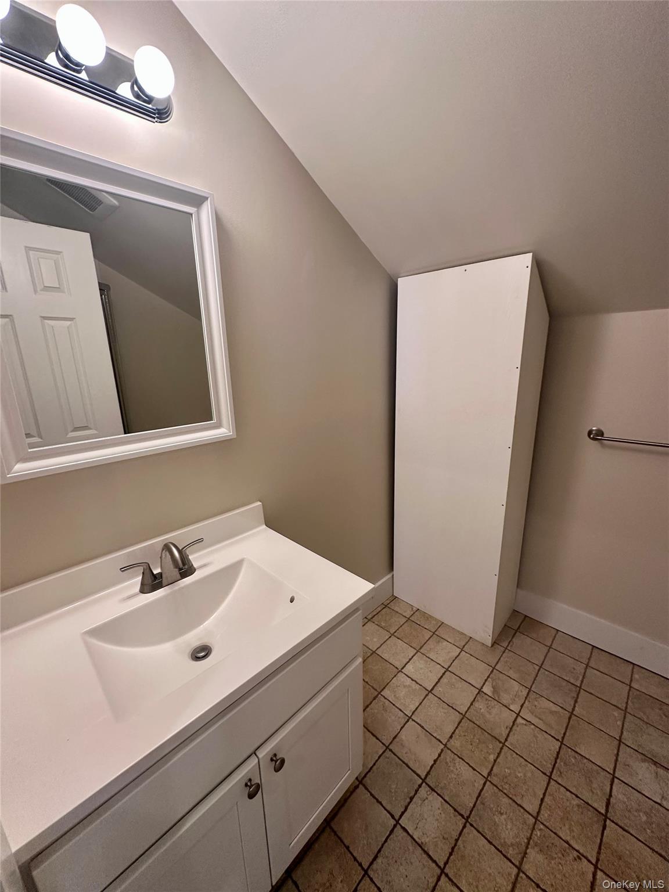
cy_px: 446
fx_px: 361
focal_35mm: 14
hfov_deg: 85.7
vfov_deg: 102.1
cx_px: 334
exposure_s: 1/120
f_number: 2.2
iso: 200
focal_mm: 2.22
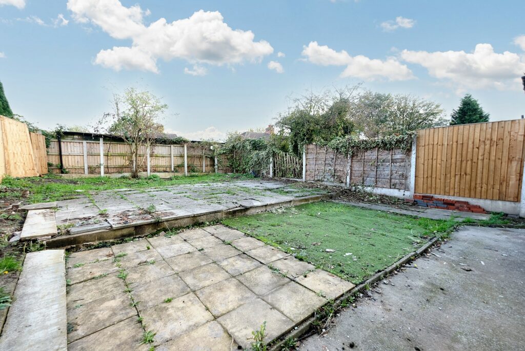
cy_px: 176
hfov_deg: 100.4
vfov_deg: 77.3
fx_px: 219
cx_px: 262
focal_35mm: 15
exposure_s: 1/75
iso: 200
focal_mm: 10
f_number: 4
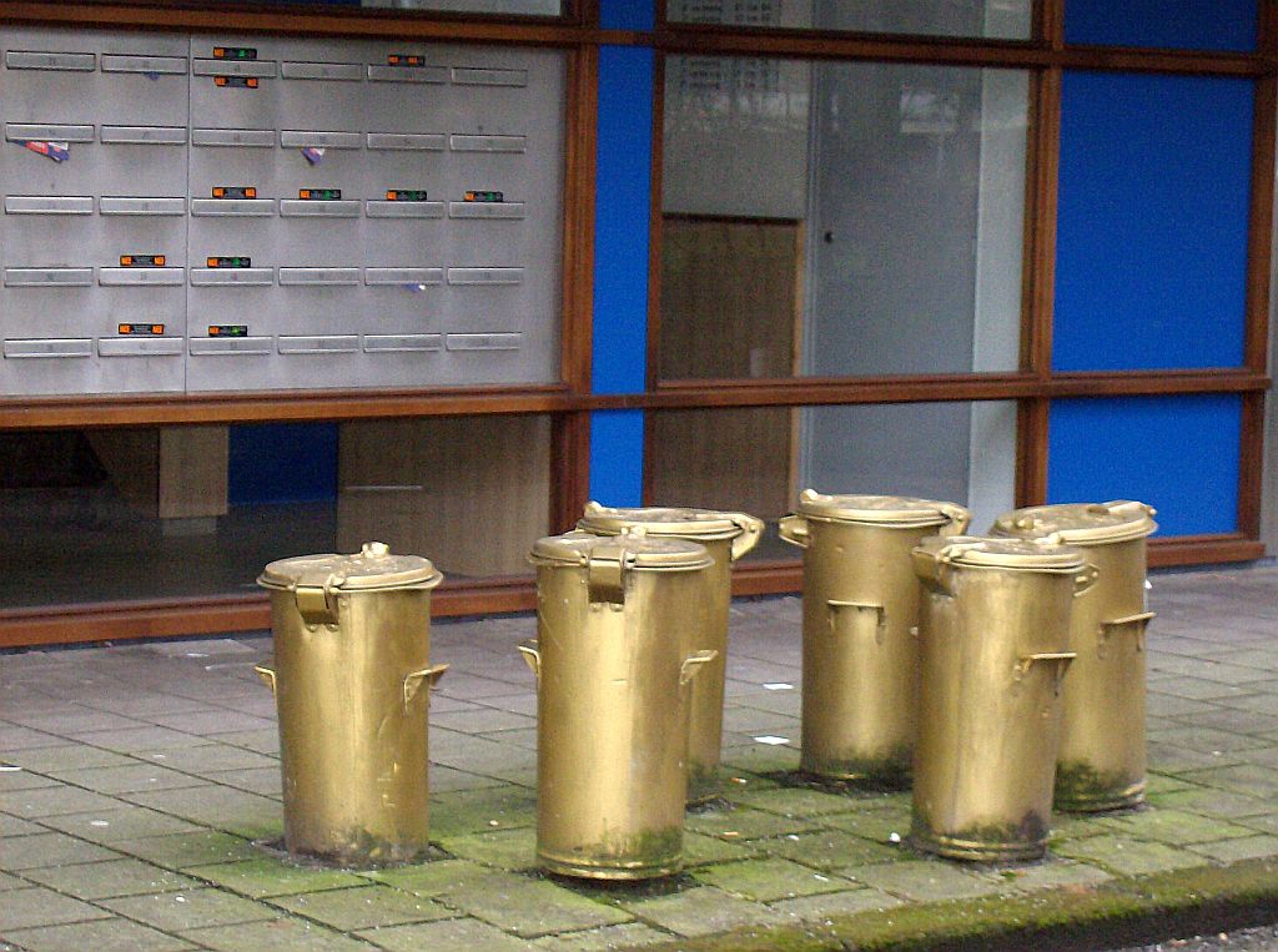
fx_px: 3978
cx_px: 639
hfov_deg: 18.3
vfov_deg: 13.7
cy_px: 476
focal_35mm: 108
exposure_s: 1/125
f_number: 4.8
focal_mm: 18
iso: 200
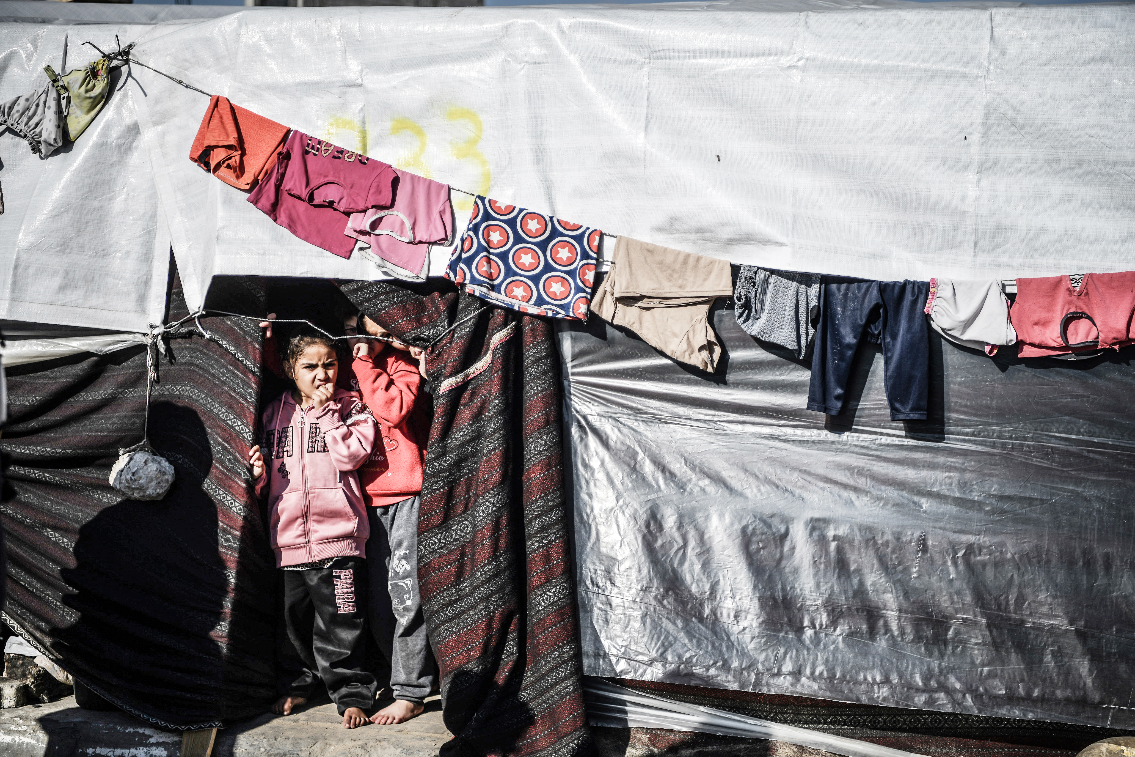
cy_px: 378
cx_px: 568
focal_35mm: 58
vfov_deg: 23.4
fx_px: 1828
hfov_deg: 34.5
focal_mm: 58
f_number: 2.8
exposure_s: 1/4000
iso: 64
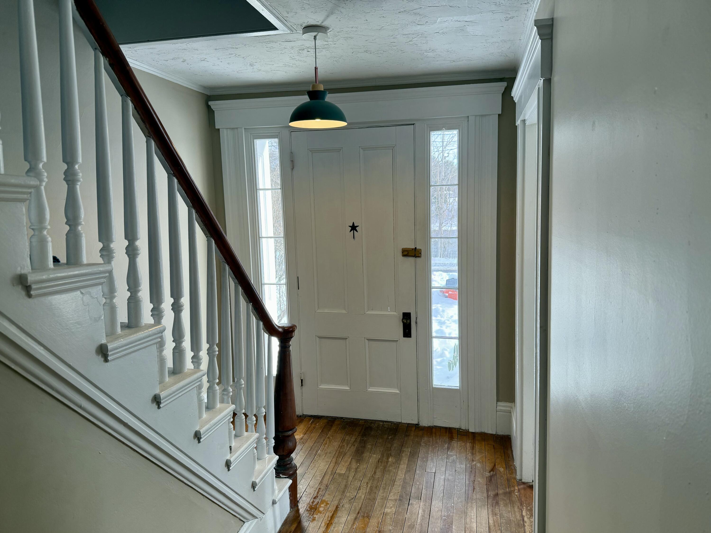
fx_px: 493
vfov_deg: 56.8
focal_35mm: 24
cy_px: 266
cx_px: 356
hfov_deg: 71.6
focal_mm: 6.76
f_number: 1.78
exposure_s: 1/243
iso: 100
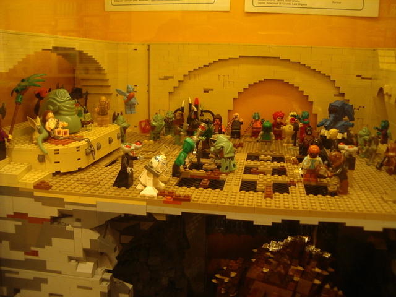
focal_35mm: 38
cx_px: 198
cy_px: 148
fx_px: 435
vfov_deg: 37.7
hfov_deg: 49.0
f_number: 2.6
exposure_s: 1/60
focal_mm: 5.8
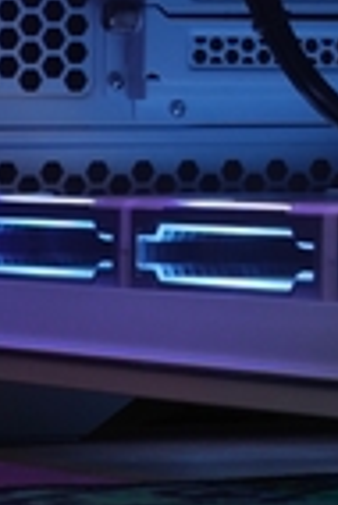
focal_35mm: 440
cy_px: -434
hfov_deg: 3.1
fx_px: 6181
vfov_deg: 4.6
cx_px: 822
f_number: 1.8
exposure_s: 1/5
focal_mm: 12.28
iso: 50
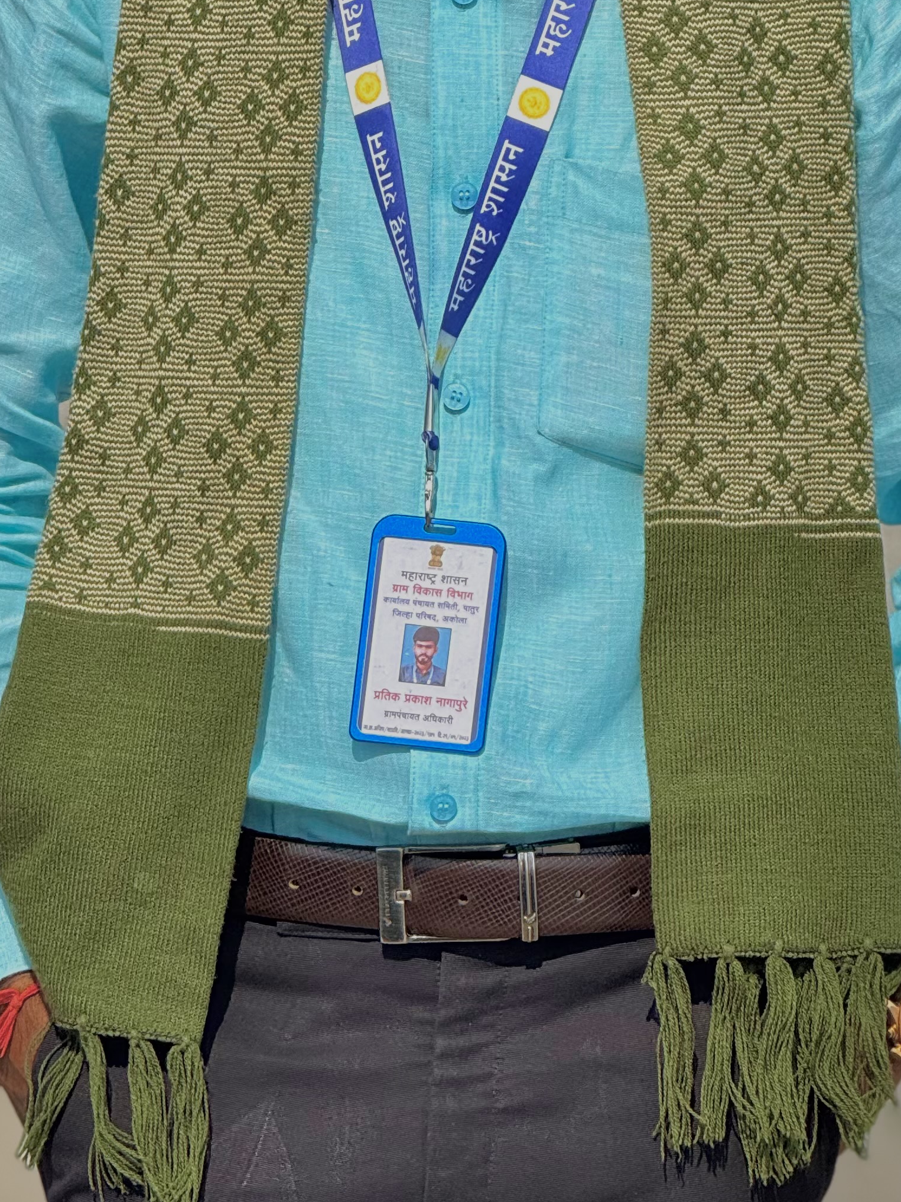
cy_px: 105
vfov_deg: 8.3
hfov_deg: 6.2
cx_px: 473
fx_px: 8259
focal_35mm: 238
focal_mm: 15.66
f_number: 2.8
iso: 64
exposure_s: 1/2212
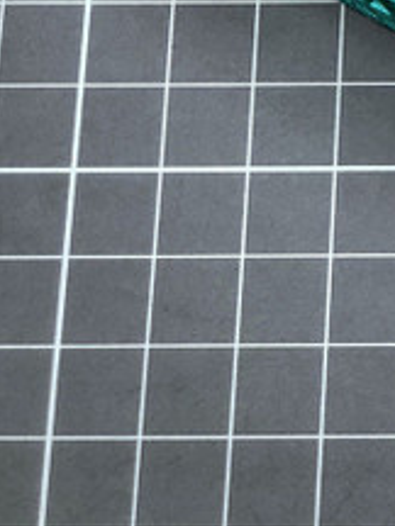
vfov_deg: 10.1
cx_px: 636
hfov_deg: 7.6
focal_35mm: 190
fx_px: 2891
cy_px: -273
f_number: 2.8
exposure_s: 1/50
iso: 40
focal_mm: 6.6
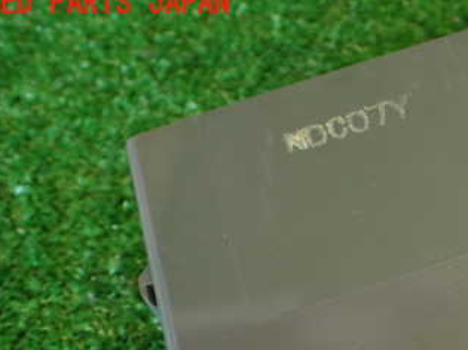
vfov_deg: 23.3
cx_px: 406
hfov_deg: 30.5
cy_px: 319
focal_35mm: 61
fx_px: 824
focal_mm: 5.79
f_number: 2.4
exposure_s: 1/40
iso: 200
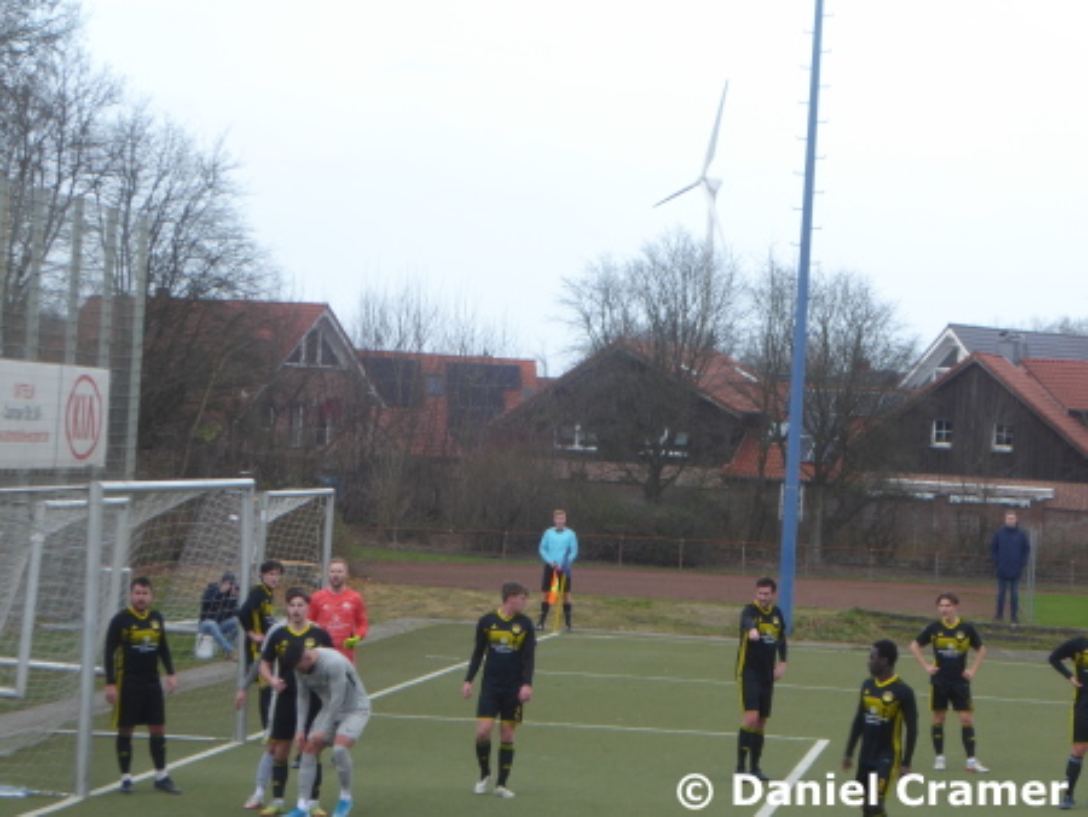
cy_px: 408
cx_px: 544
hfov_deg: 13.1
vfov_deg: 9.8
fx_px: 4749
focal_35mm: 151
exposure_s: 1/80
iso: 100
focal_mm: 27.1
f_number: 5.4
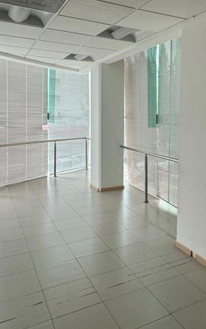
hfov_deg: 38.3
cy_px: 139
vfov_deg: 59.4
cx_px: 159
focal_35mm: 32
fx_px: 287
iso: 64
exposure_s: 1/99
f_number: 2.2
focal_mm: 2.22
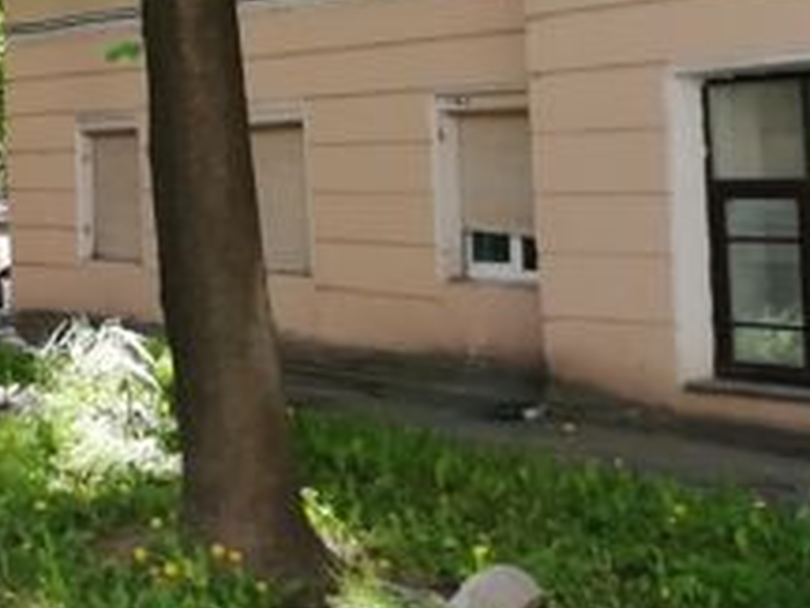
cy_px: 68
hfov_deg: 21.8
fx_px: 1802
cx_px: -345
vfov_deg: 18.8
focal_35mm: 77
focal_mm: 3.21
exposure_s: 1/204
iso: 50
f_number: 2.2
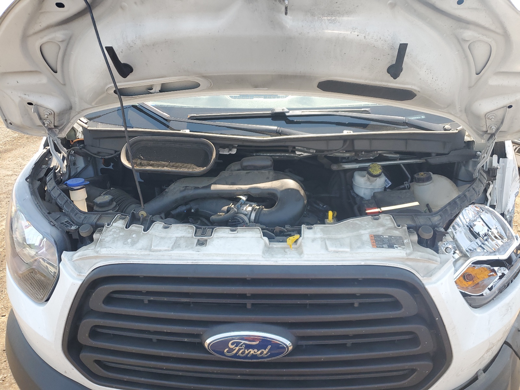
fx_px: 391
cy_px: 195
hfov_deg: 67.3
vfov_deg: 53.1
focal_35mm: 26
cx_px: 260
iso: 50
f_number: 1.5
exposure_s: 1/625
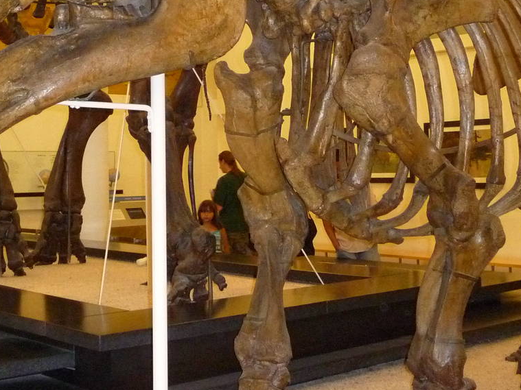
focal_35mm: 59
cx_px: 244
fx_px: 888
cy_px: 96
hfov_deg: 32.7
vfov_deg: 24.5
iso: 640
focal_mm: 4.7
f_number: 3.3
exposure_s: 1/30
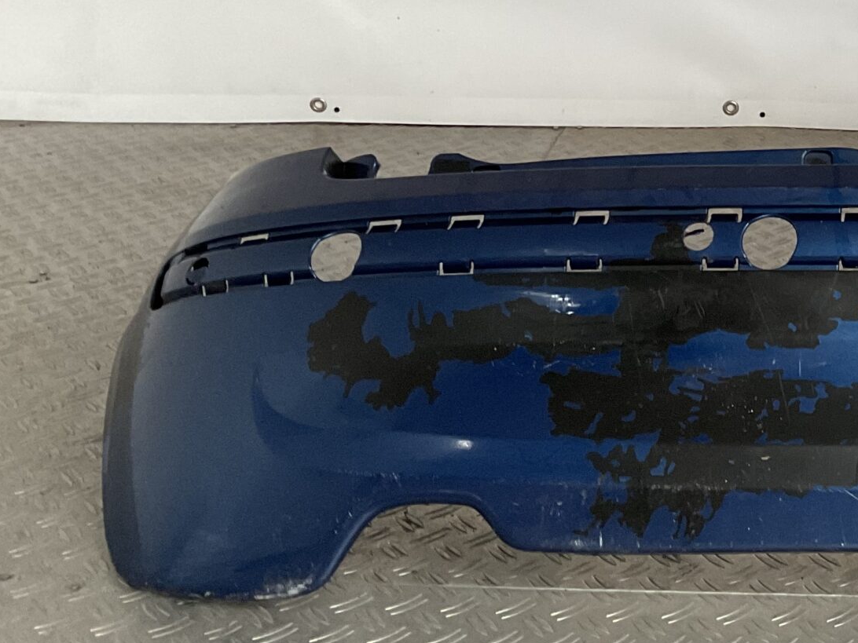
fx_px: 1685
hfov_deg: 26.4
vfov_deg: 20.8
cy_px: -26
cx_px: 939
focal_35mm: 68
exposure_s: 1/50
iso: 100
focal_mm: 3
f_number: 1.8
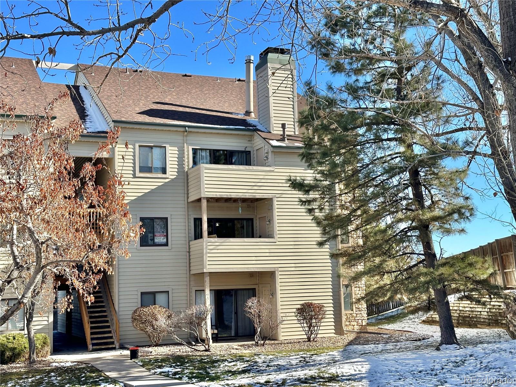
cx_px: 258
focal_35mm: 48
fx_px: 716
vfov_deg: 30.3
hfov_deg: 39.7
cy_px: 194
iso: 64
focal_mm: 6.86
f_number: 1.78
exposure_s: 1/2028
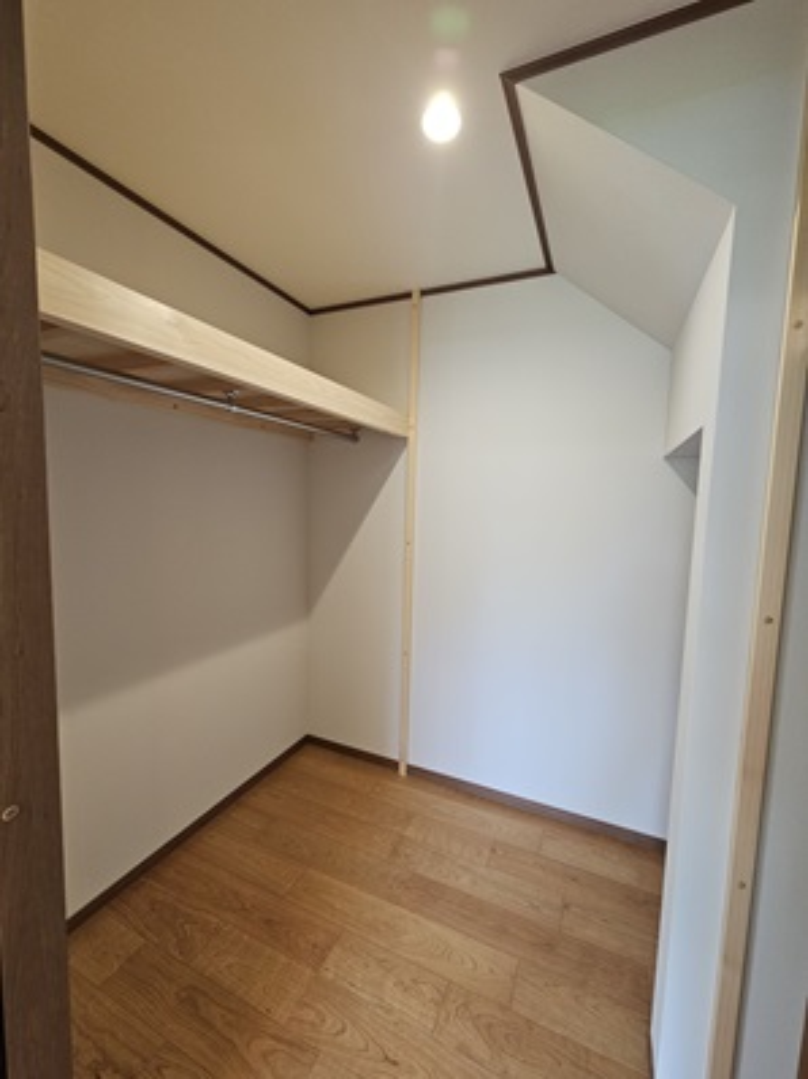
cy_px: 540
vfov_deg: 106.2
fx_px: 405
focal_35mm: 13
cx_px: 404
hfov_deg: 89.9
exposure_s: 1/50
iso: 160
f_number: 2.2
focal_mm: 2.2
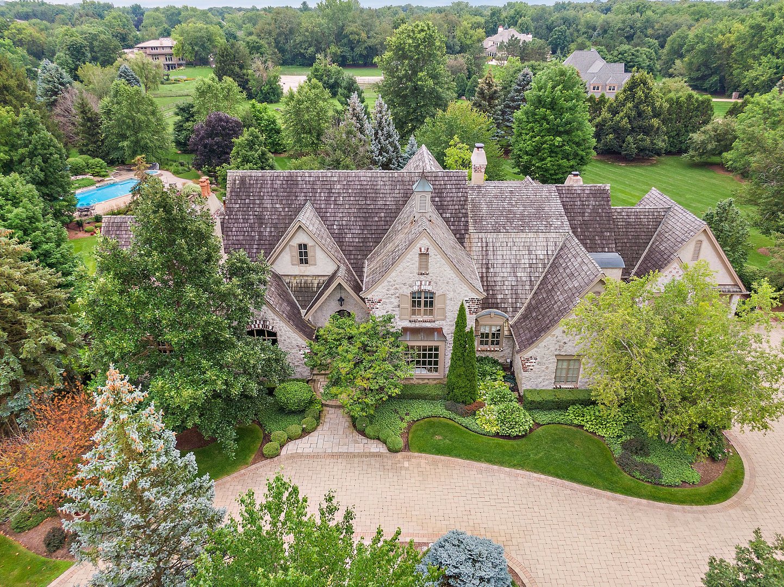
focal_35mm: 24
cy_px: 294
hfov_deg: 71.6
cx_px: 392
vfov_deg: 56.8
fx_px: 543
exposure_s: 1/500
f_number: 2.8
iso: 100
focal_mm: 4.39
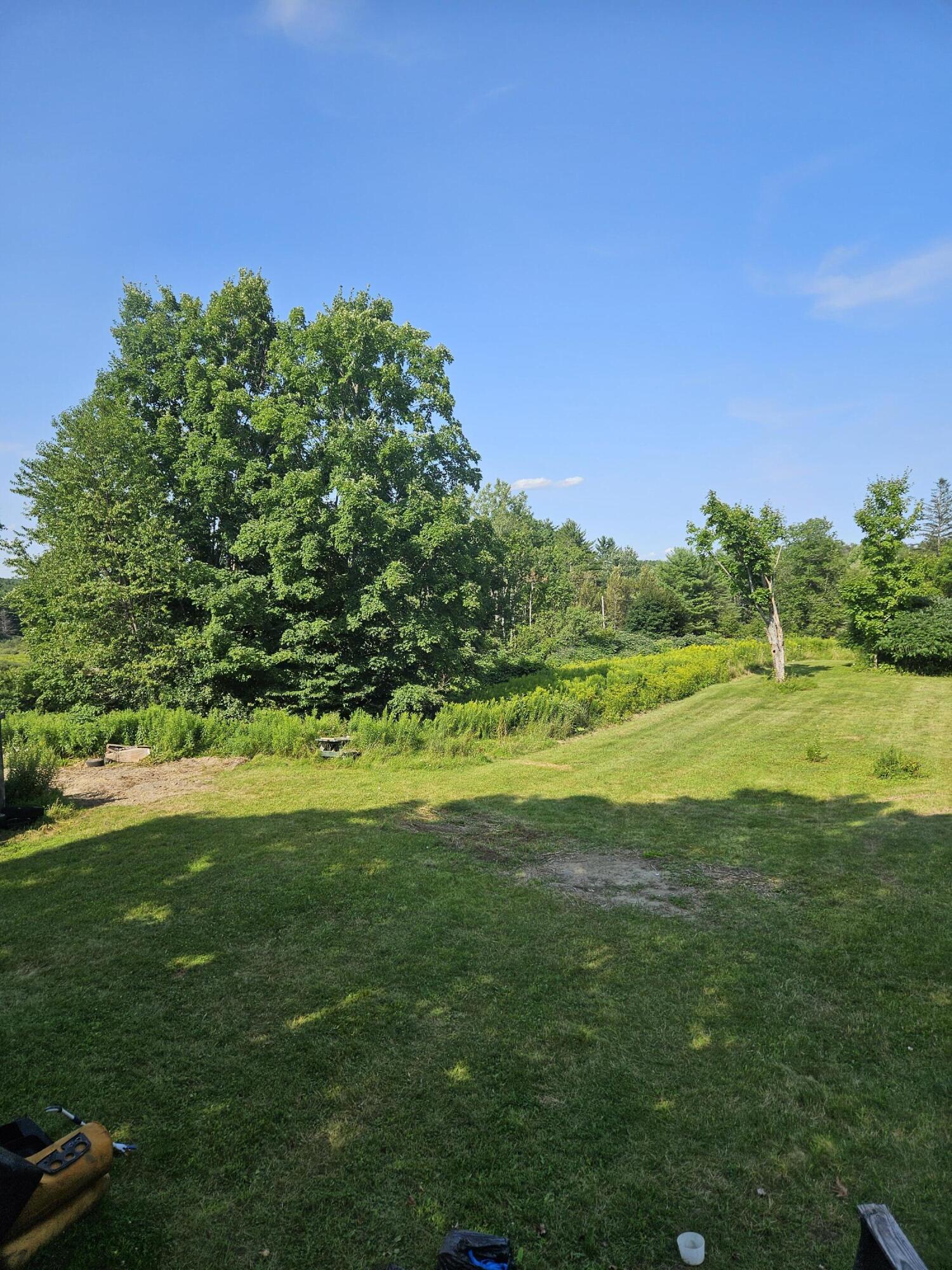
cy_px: 635
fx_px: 843
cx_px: 476
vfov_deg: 73.9
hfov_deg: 58.9
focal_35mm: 23
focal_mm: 5.4
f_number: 1.8
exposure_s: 1/1387
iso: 25
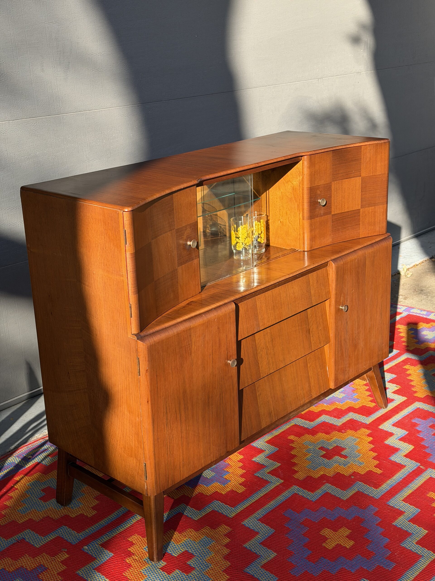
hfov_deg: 30.3
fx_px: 804
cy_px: 290
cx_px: 218
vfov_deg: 39.7
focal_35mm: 48
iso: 64
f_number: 1.78
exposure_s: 1/1000
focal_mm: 6.76
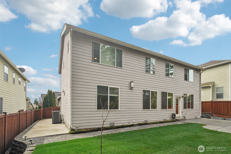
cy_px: 77
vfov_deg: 73.7
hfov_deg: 96.7
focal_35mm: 16
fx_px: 103
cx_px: 116
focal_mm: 16
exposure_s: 1/1600
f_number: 8
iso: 1600
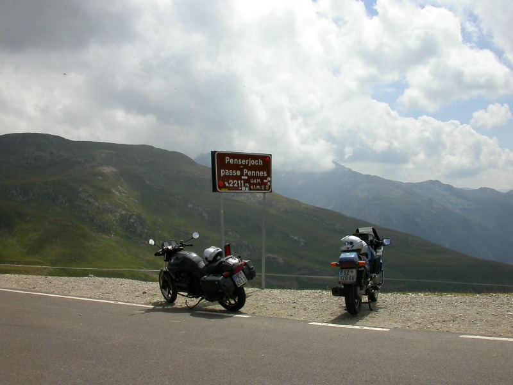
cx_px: 256
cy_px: 192
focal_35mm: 38
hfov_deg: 49.0
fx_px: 563
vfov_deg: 37.7
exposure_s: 1/518
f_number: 7.5
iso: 100
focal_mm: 7.85
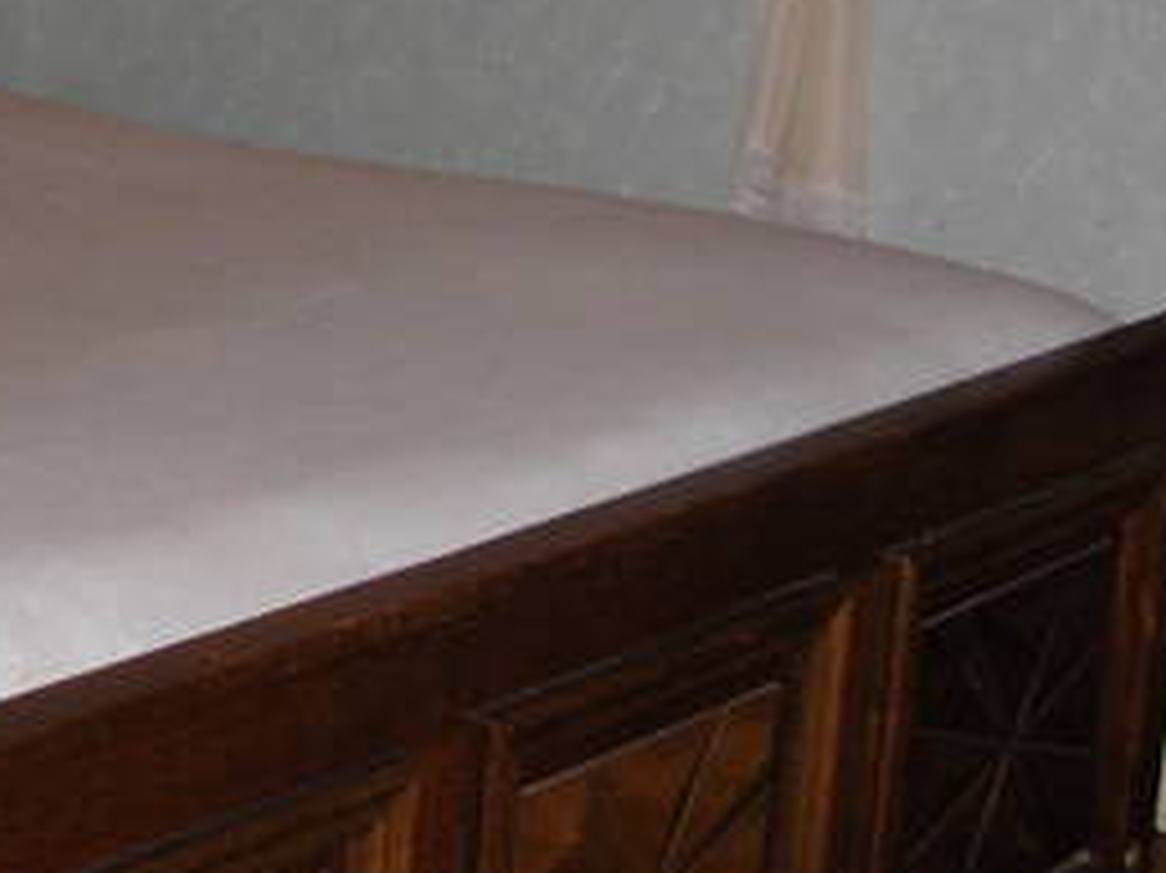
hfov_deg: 16.6
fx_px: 3906
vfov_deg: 12.7
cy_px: 220
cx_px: -14
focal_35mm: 116
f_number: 2.9
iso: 194
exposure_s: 1/78.3
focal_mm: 6.3
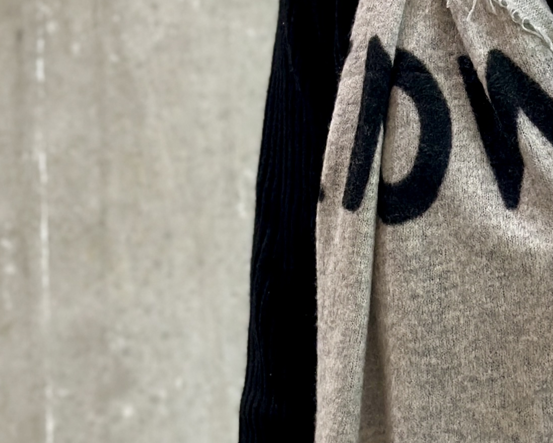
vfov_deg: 9.0
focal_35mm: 172
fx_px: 2816
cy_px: 107
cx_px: 371
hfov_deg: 11.2
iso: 100
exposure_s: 1/121
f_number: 1.78
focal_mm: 6.86
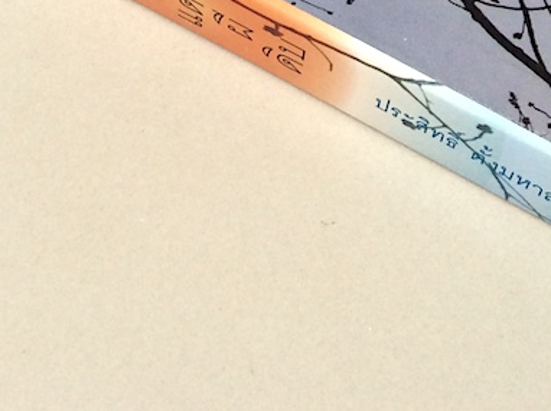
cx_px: 362
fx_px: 1509
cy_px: -172
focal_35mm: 95
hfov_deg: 20.6
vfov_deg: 14.6
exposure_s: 1/100
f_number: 2.4
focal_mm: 3.3
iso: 40
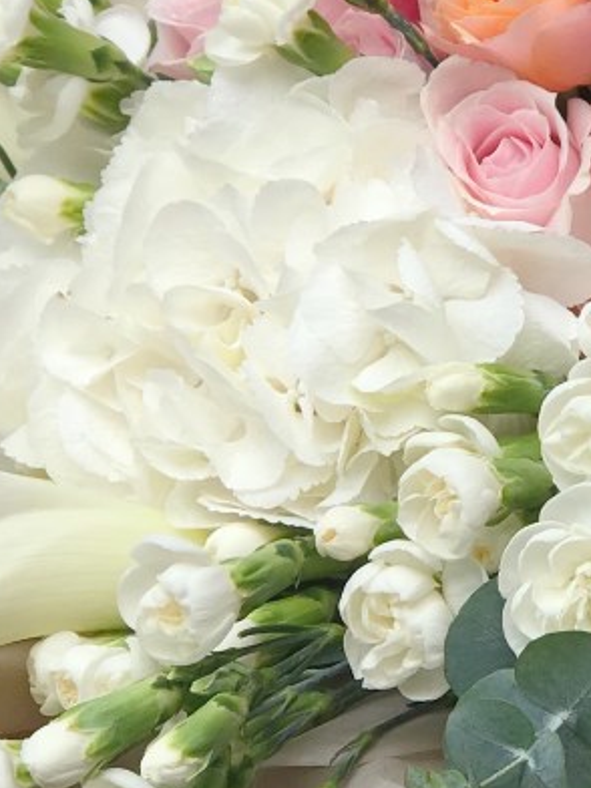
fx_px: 4416
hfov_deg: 7.6
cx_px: 601
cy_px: 347
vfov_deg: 10.2
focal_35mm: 194
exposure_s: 1/170
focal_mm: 6.6
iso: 20
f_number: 2.8
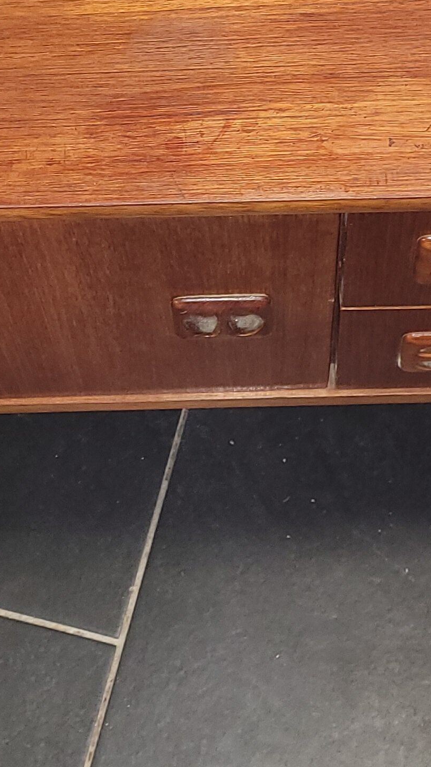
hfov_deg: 15.2
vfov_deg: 25.8
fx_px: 1606
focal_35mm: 79
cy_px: 41
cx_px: 308
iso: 125
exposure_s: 1/17
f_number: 1.8
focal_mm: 5.4
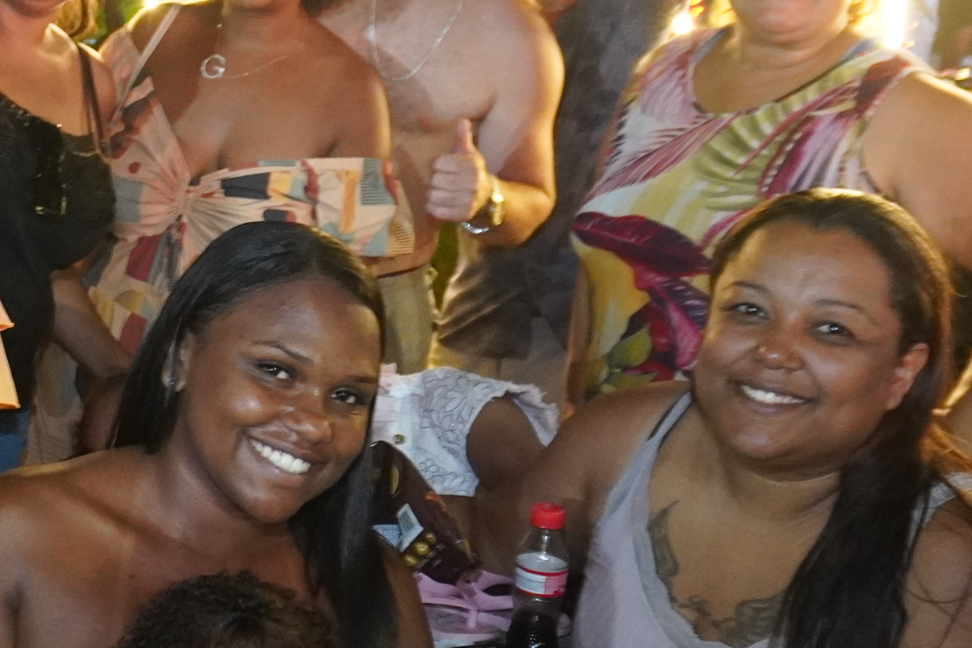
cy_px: 279
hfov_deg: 28.7
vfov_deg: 20.6
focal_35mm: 66
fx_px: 1782
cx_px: 18
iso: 3200
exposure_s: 1/30
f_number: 3.5
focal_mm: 16
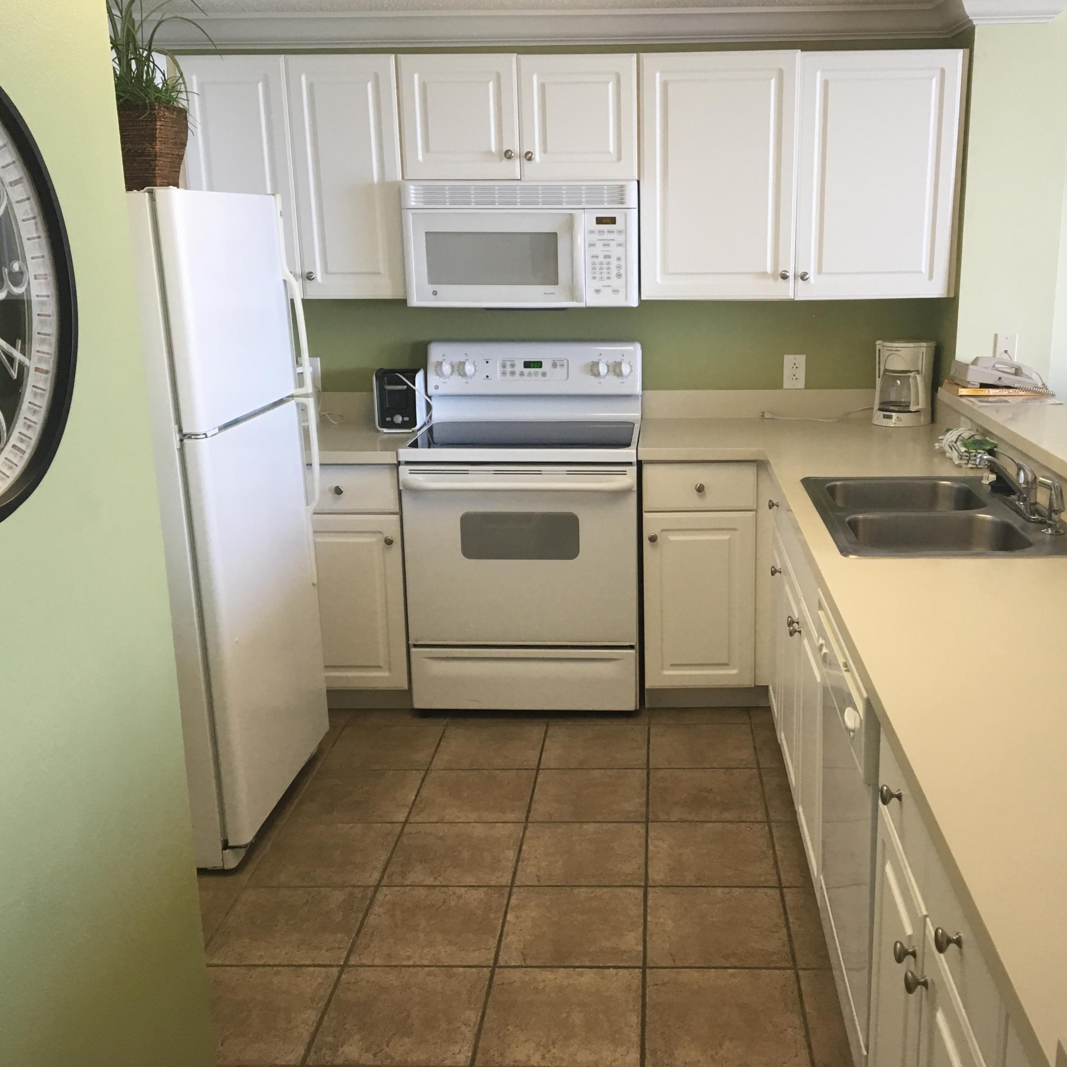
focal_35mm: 35
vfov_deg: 47.2
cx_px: 634
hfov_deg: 47.0
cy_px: 531
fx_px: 1221
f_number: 2.2
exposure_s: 1/30
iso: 40
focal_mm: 4.15
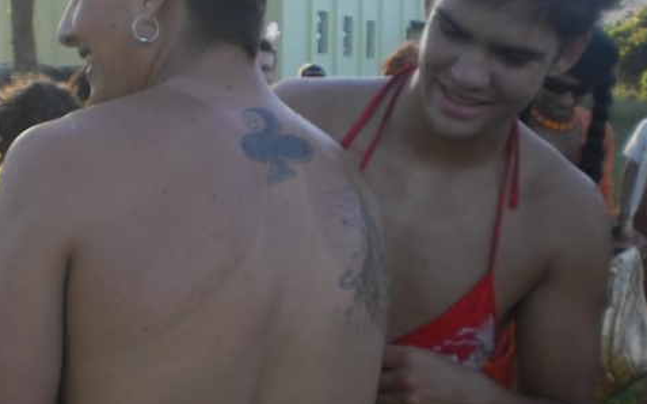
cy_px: 286
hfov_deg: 31.7
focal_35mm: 64
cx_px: 213
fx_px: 1128
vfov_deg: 20.2
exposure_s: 1/320
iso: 100
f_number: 3.1
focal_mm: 6.3
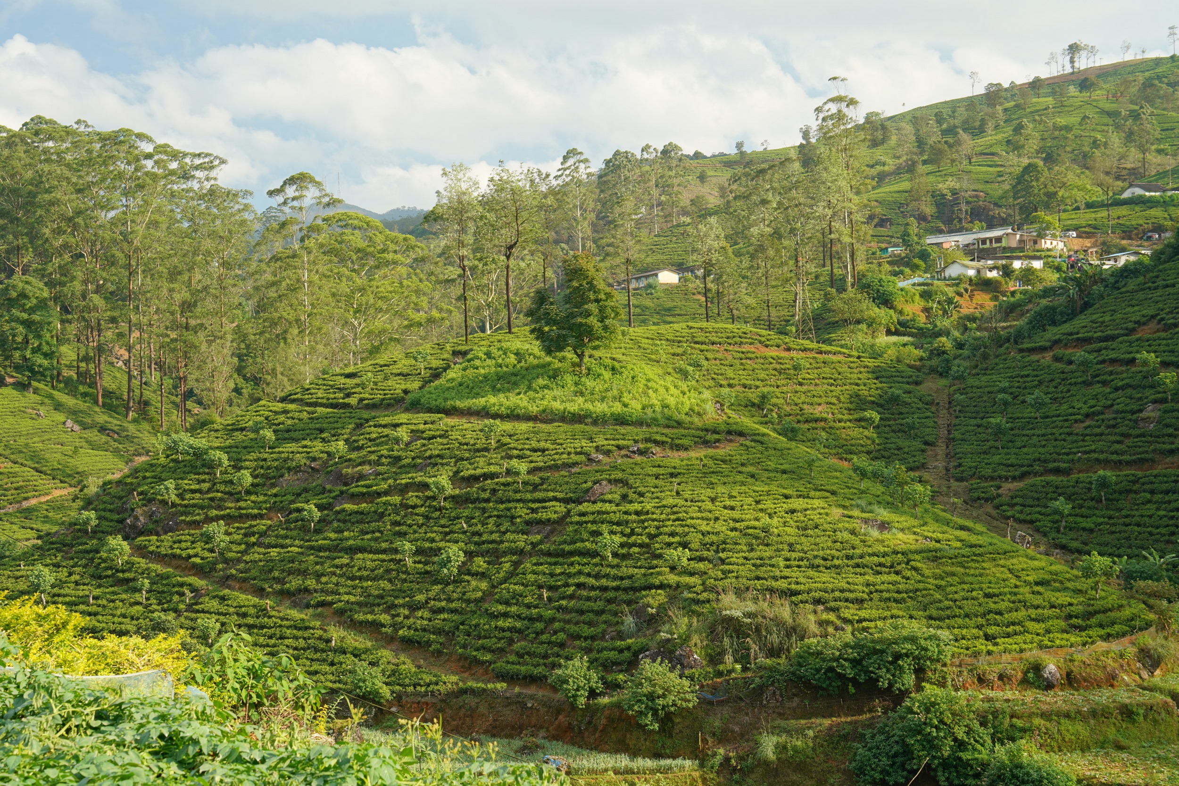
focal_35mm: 55
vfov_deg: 24.6
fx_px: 1802
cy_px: 393
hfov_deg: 36.2
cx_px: 590
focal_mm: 55
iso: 200
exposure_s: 1/60
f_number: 8
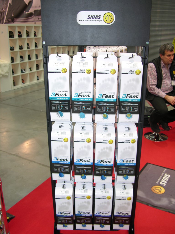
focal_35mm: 36
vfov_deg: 51.4
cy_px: 117
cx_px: 88
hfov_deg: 39.7
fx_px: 243
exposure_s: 1/39
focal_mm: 9.2
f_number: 2.8
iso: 50
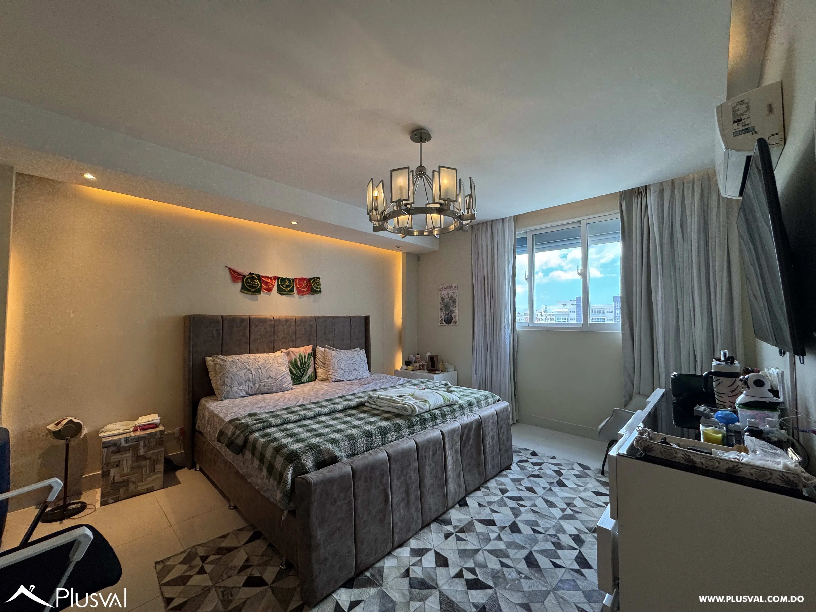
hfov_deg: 102.1
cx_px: 408
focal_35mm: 14
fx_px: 330
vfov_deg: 85.7
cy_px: 306
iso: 64
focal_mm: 2.22
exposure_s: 1/120
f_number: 2.2
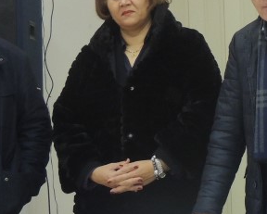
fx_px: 1179
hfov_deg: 12.7
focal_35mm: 149
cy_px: -35
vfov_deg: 10.2
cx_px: 287
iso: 400
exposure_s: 1/20
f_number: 3.4
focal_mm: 7.6
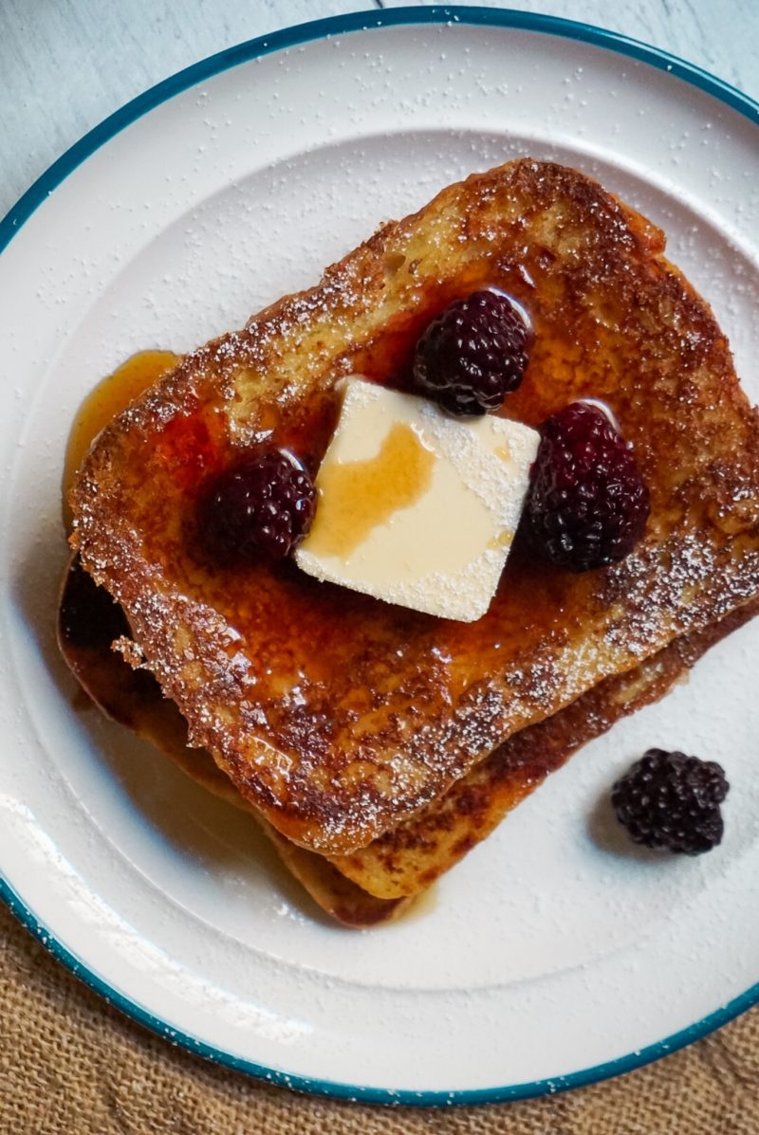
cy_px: 568
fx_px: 2368
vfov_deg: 27.0
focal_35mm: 75
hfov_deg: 18.2
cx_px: 380
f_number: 5.6
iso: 3200
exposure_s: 1/80
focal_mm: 50
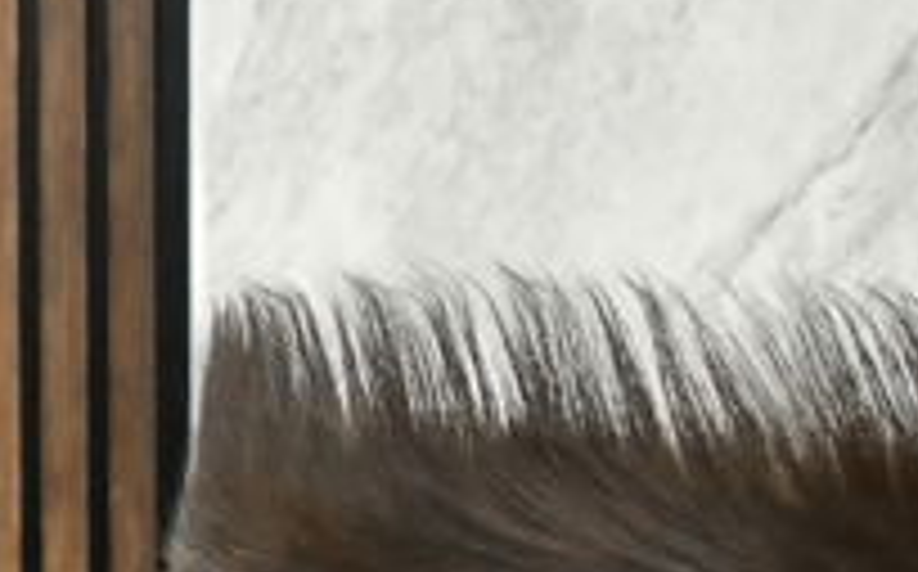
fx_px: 7872
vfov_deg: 4.1
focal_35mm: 315
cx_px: -1332
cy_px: 1133
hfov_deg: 6.3
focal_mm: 45
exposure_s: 1/250
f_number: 5.6
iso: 2000
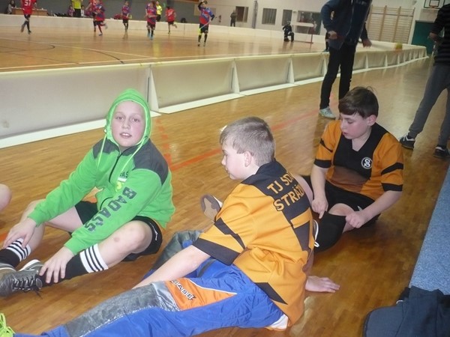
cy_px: 168
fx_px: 455
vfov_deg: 40.7
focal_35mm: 35
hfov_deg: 52.6
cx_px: 225
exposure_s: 1/30
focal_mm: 5.8
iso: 400
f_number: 2.8
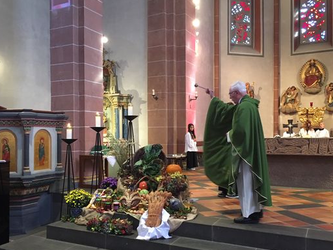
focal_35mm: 34
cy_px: 134
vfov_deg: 41.8
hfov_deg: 53.9
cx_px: 156
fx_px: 327
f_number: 2.2
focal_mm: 4.15
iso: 200
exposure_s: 1/17
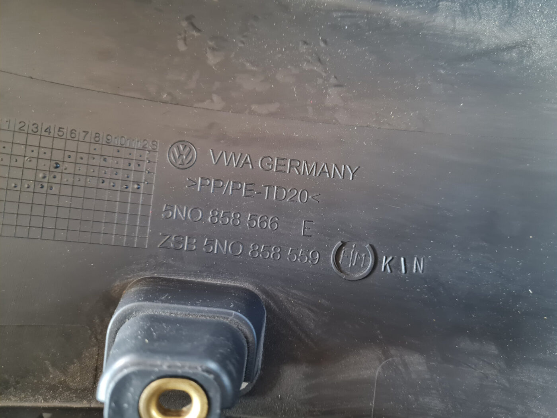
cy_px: 209
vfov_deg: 53.1
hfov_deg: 67.3
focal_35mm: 26
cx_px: 278
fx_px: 418
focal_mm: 5.4
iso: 640
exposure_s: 1/25
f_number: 1.8
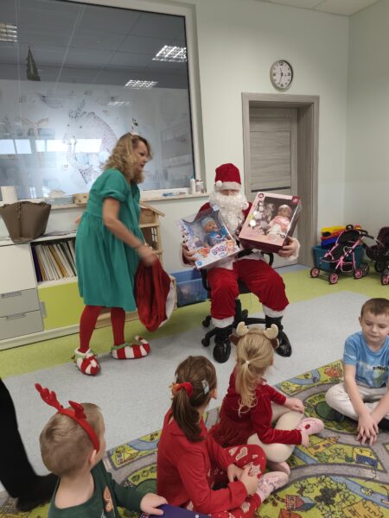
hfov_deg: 58.9
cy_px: 259
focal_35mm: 23
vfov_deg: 73.9
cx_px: 194
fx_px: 345
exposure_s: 1/50
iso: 500
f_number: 1.65
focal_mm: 6.19
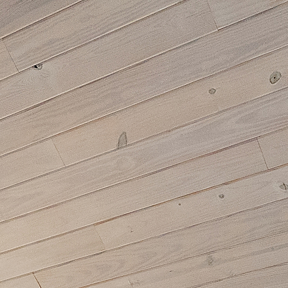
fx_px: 941
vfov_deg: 12.9
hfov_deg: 17.3
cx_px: 66
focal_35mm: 100
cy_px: 706
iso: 400
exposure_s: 1/13
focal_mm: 8
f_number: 5.6
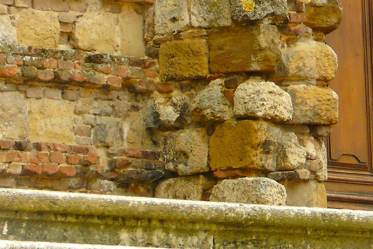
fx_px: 3657
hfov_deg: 5.8
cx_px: 324
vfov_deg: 3.9
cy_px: -142
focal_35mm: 353
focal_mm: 25
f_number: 4.7
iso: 200
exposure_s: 1/100
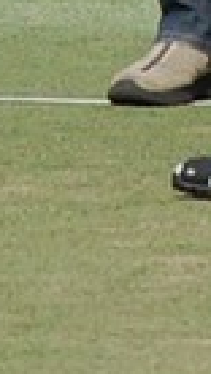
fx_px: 14388
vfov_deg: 1.5
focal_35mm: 1452
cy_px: -496
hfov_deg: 0.8
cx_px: 24
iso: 200
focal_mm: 125
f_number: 7.1
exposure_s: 1/800
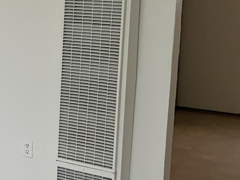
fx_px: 638
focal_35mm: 92
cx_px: -112
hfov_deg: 18.9
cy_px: 45
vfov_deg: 16.0
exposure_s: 1/60
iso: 40
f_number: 1.8
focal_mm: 3
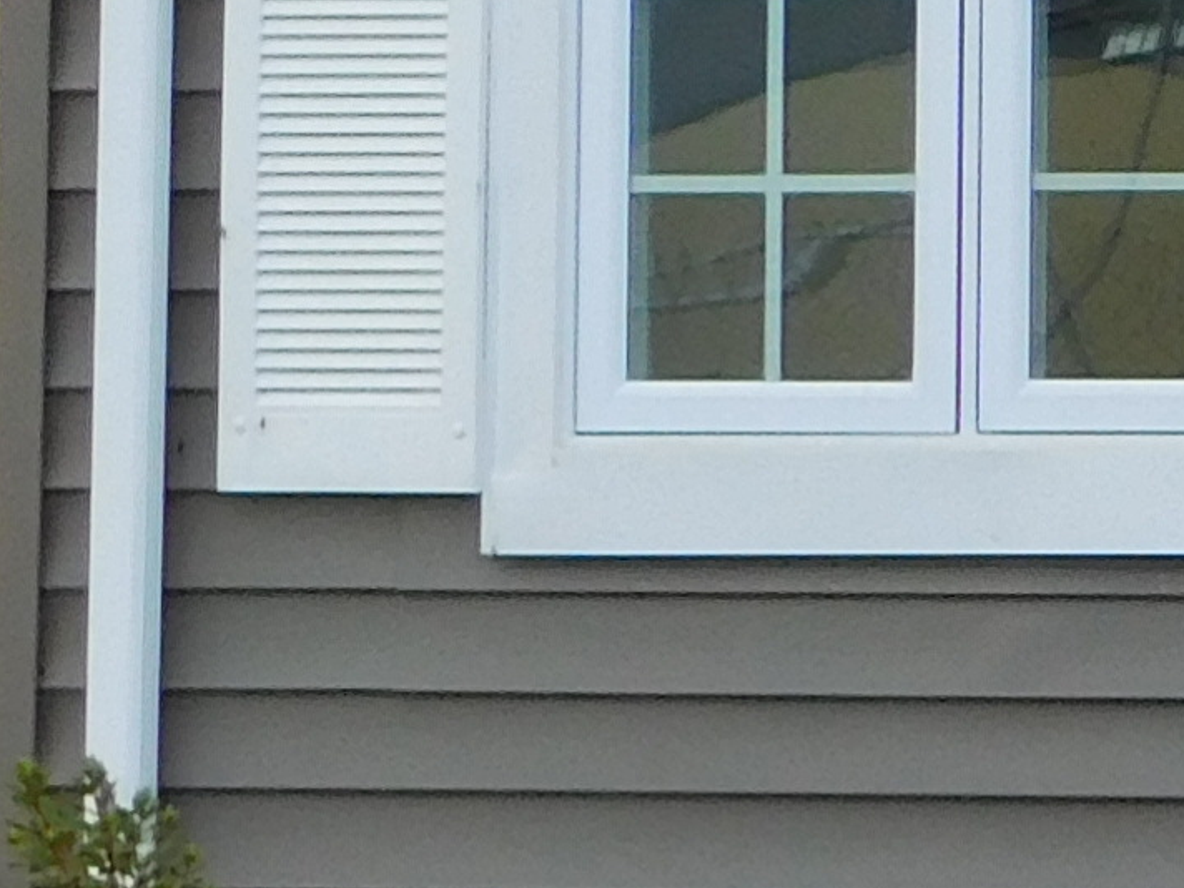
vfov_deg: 3.9
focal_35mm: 382
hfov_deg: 4.9
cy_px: 141
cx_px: 3562
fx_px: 13066
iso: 125
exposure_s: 1/100
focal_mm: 10.4
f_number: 4
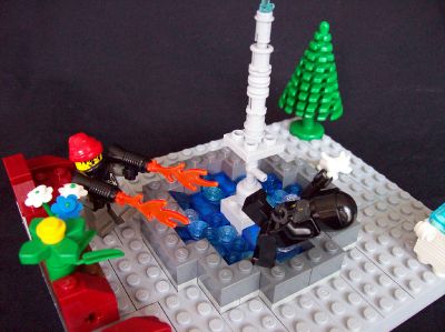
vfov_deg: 39.6
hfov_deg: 51.4
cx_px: 222
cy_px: 166
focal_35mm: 36
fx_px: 462
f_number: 2.7
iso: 160
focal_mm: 6
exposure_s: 1/8
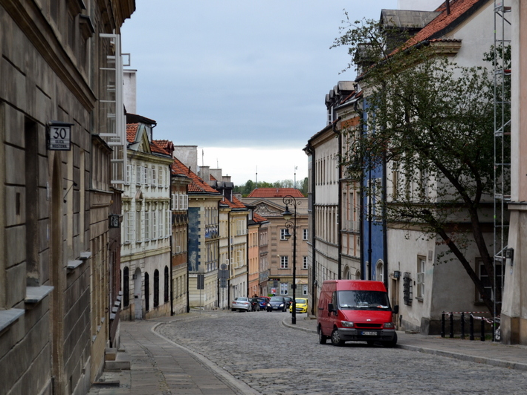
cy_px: 198
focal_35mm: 90
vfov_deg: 16.5
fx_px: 1363
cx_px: 296
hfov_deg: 21.9
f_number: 8
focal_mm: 55
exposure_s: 1/80
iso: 400
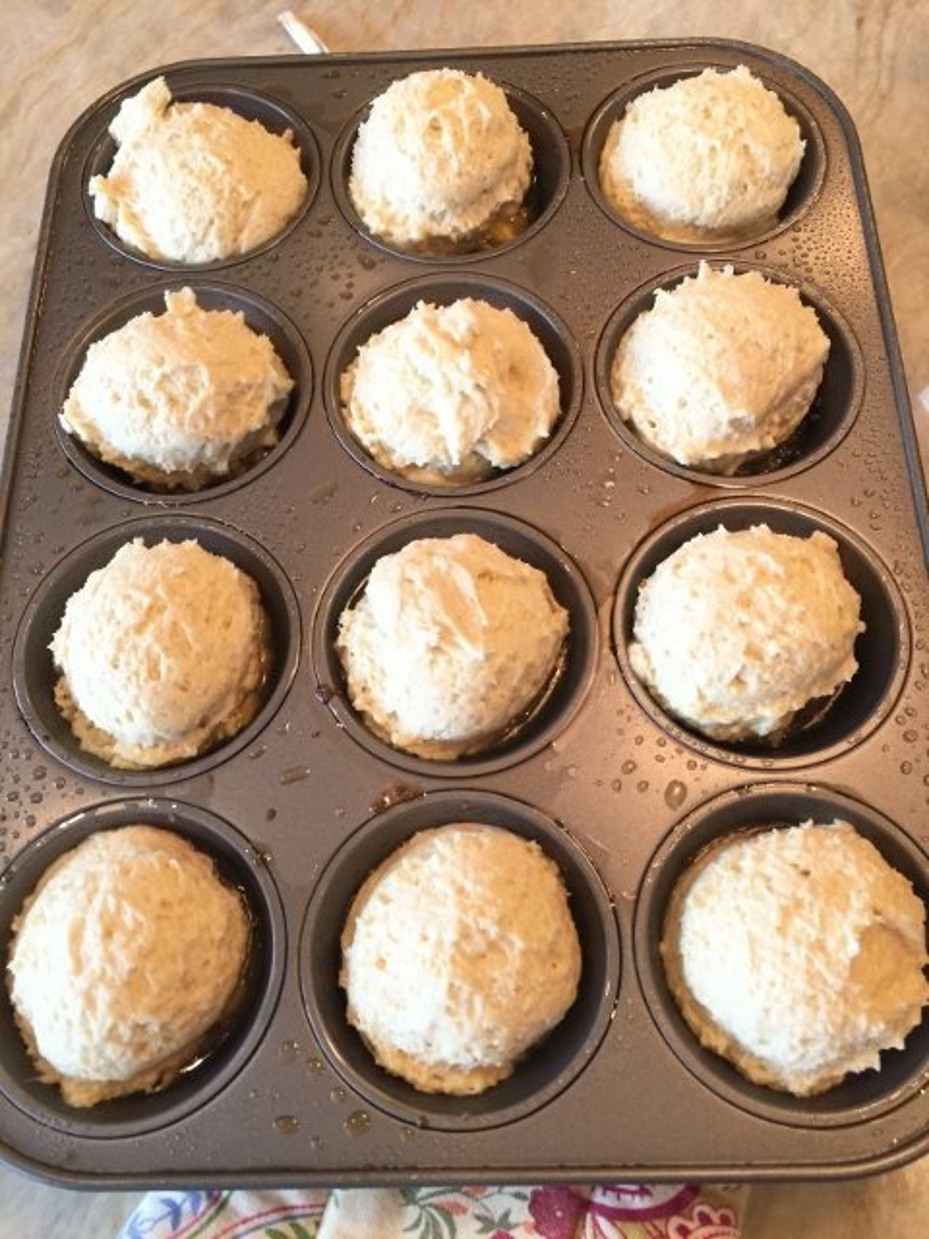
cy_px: 620
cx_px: 464
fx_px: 1038
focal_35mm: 29
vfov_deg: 61.7
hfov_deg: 48.2
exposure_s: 1/30
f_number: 2.2
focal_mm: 4.15
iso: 50
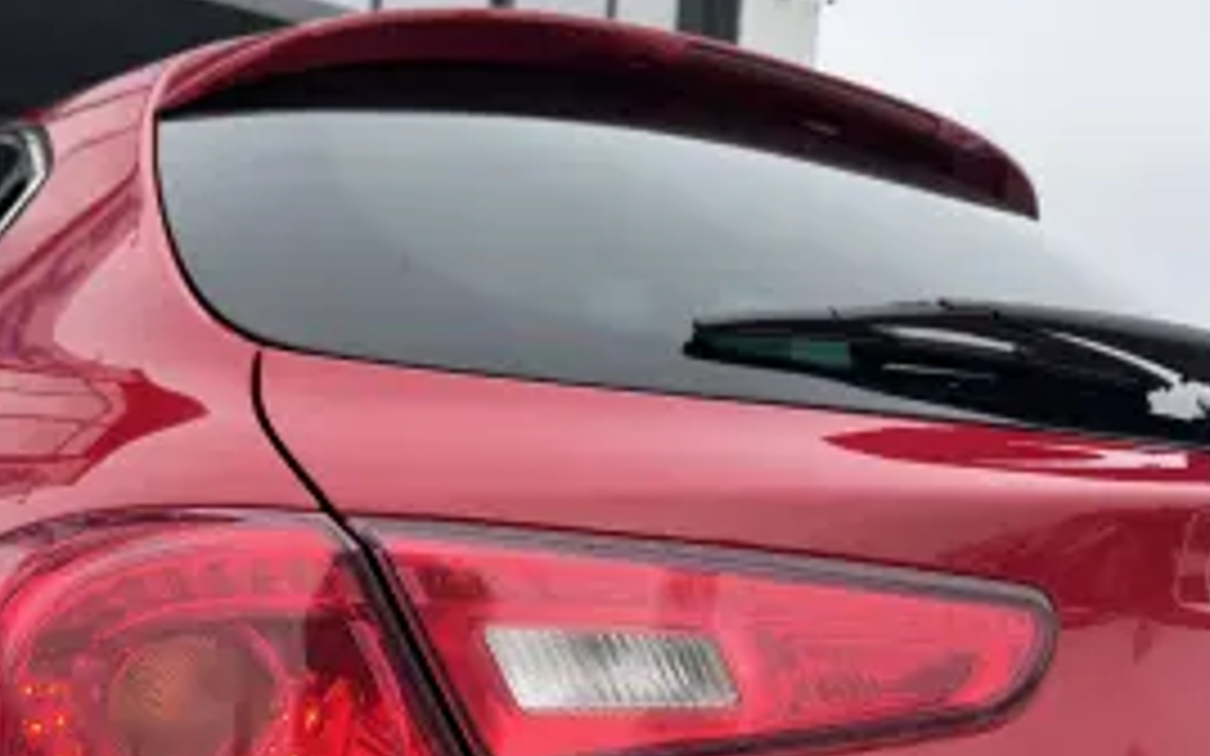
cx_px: 432
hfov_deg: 55.8
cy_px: 572
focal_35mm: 34
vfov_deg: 36.3
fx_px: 1121
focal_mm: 6.76
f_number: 1.78
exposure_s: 1/888
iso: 80
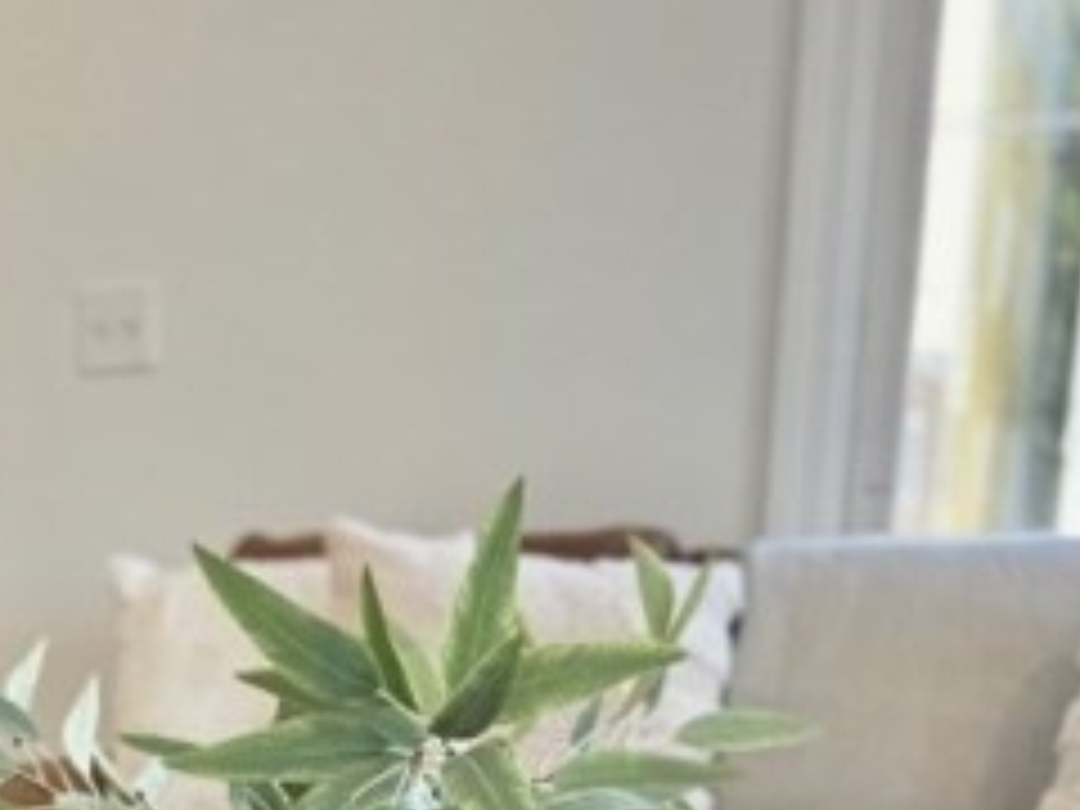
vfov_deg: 21.1
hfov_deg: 27.5
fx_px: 1997
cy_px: 1004
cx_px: -130
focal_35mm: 64
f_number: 1.78
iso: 160
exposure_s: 1/240
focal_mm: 6.76
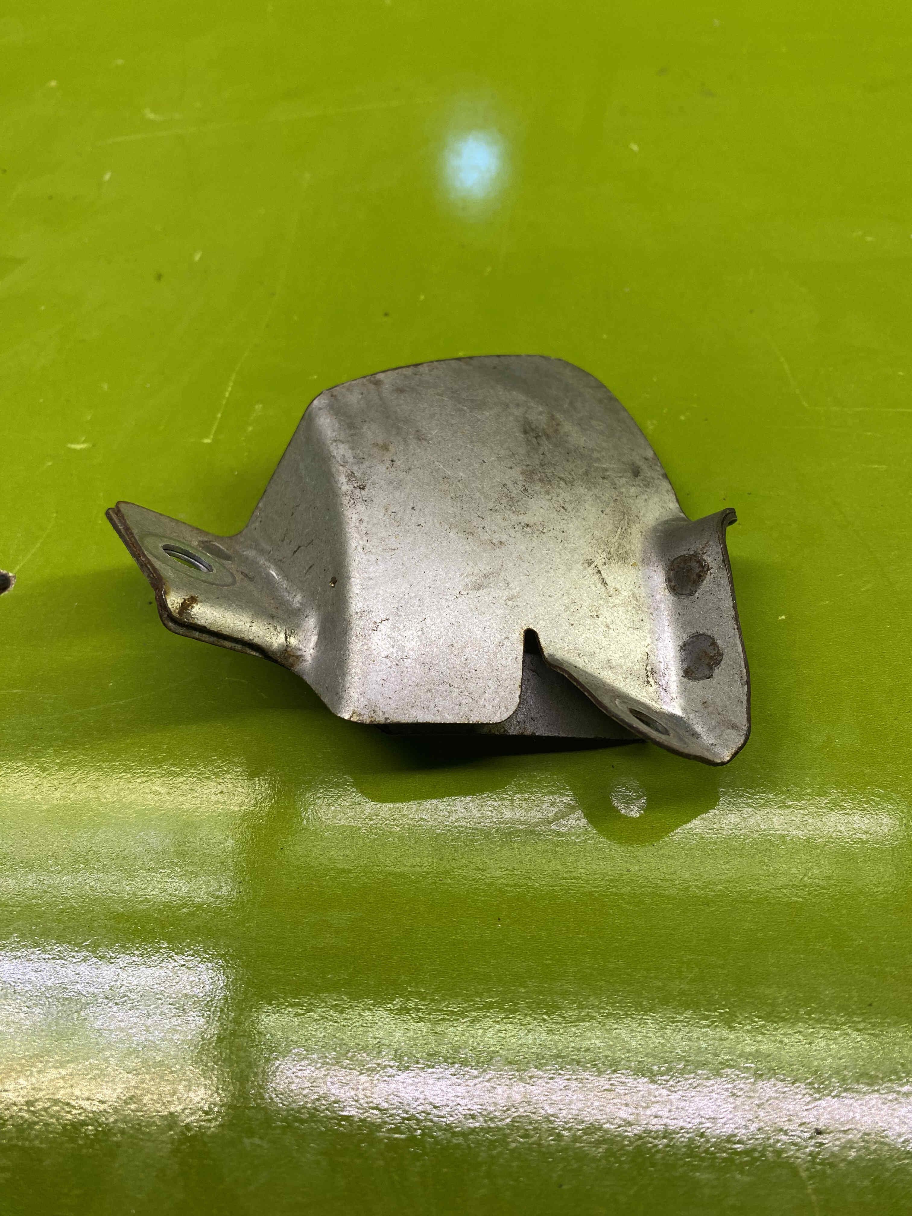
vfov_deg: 69.4
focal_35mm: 25
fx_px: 878
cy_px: 608
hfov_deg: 54.9
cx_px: 456
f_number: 1.8
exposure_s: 1/100
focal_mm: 4.25
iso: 80
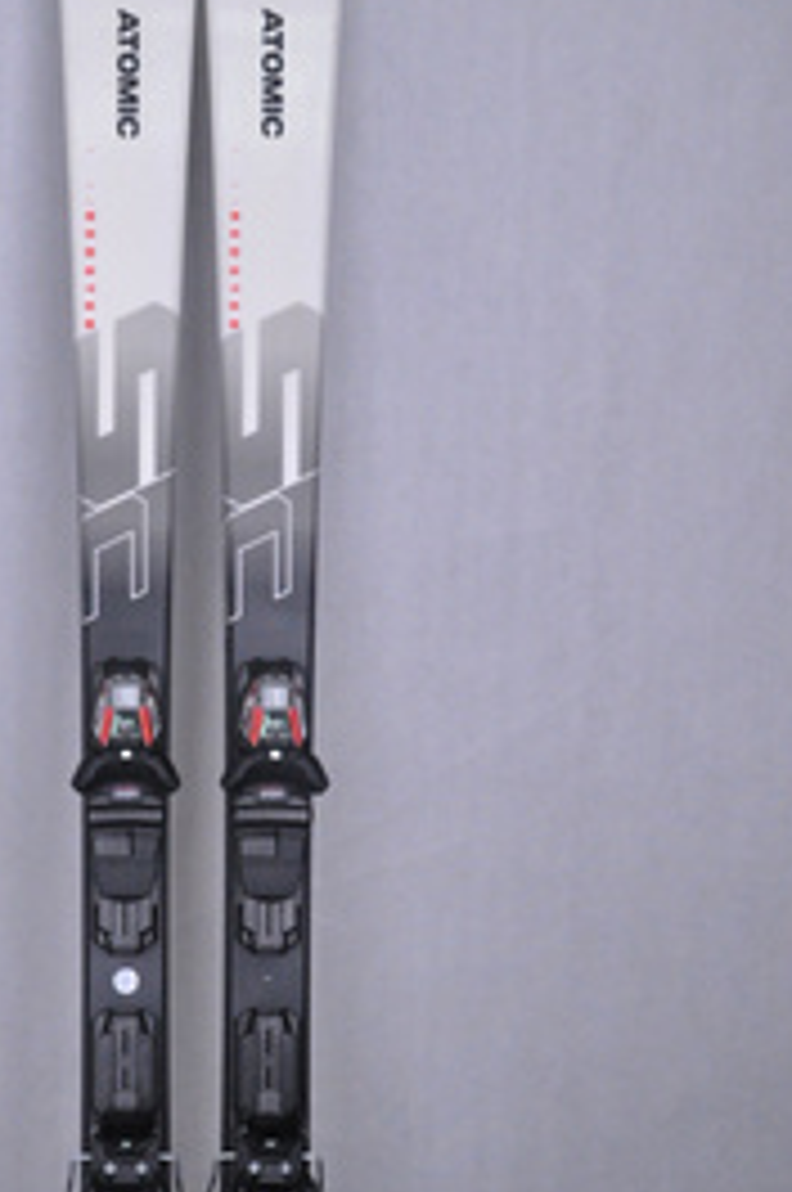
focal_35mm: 56
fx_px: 1853
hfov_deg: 23.9
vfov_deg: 35.2
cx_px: 191
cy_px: 841
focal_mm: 22
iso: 3200
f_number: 9.5
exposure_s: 1/125
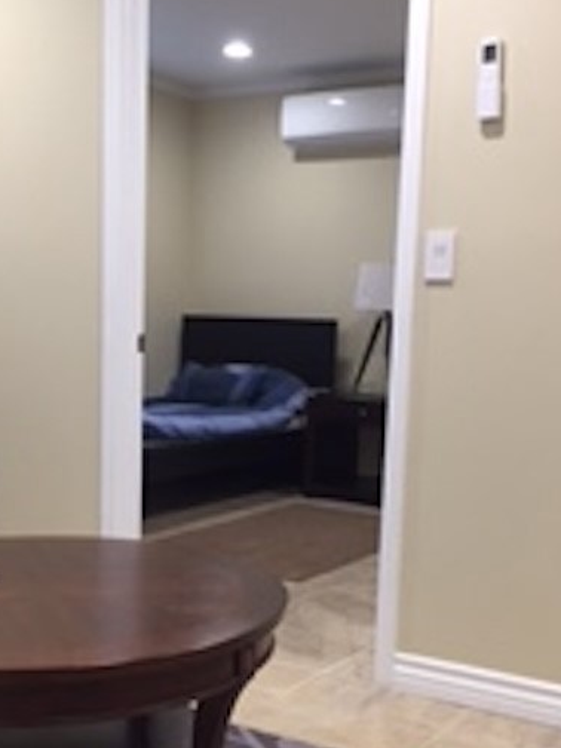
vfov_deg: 38.6
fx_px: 1059
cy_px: 479
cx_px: 252
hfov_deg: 29.7
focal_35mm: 49
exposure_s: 1/30
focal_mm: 4.15
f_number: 2.2
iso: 100
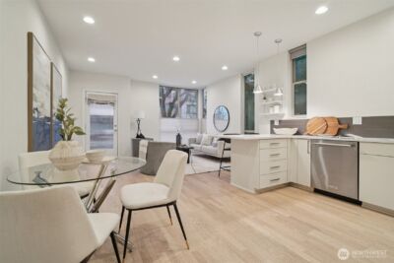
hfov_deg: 96.7
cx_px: 197
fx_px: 175
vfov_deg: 73.8
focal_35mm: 16
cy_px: 132
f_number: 8
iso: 1600
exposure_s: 1/25
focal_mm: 16
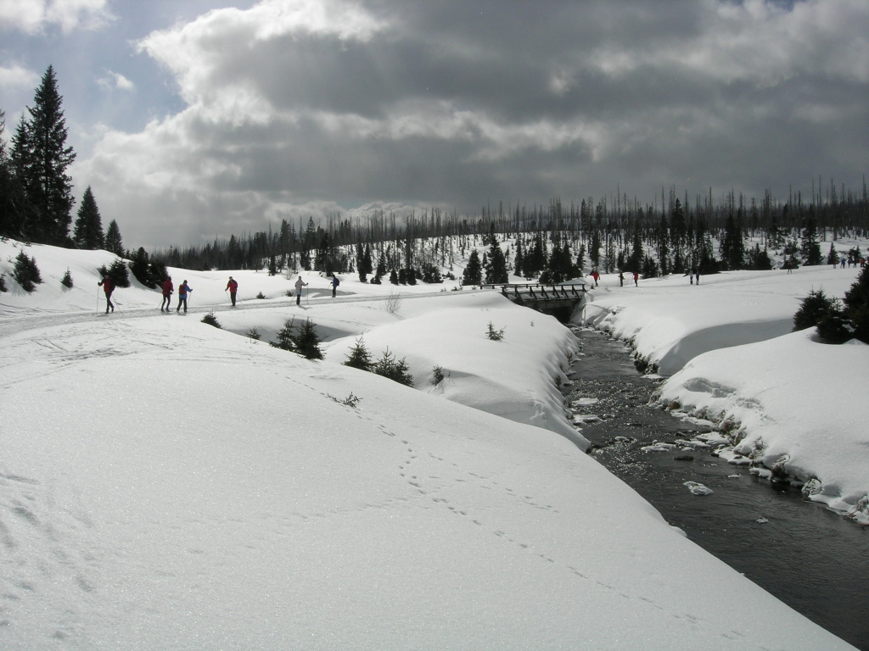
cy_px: 326
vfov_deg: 37.7
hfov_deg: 49.0
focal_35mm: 38
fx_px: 954
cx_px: 434
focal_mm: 7.8
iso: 64
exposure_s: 1/2000
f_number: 4.8
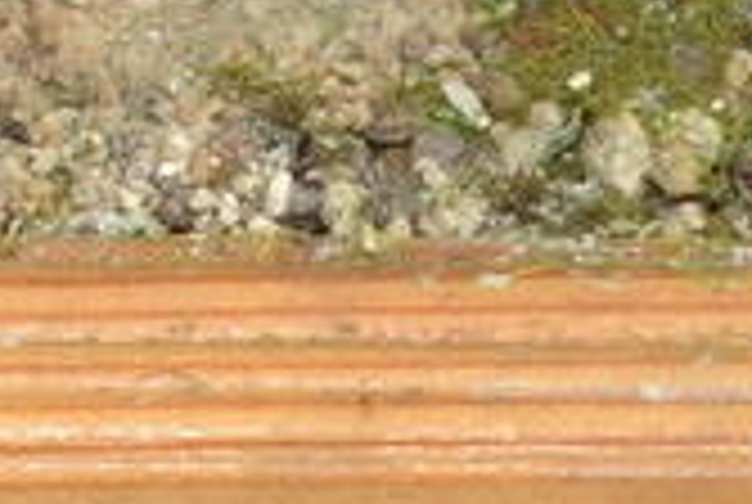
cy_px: -1143
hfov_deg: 4.0
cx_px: 351
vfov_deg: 2.6
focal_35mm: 516
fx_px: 10798
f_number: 22
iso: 400
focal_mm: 48
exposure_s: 1/60
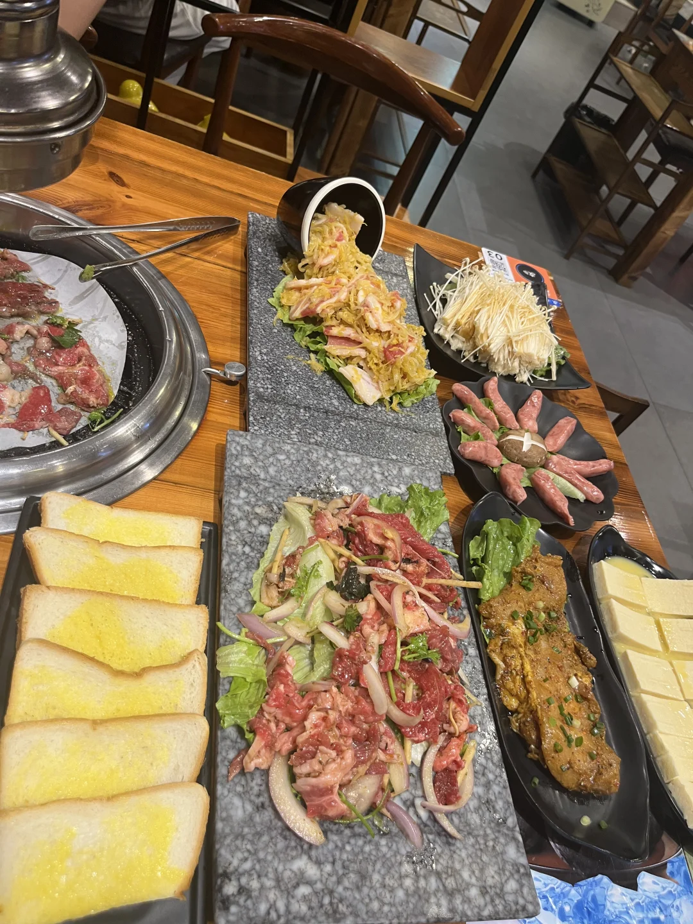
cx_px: 346
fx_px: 694
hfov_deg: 53.1
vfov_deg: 67.3
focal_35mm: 26
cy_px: 462
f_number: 1.6
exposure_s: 1/50
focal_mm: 5.1
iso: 80
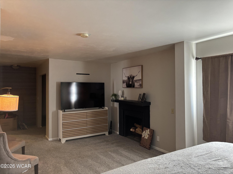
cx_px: 116
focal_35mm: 26
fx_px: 175
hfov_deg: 67.3
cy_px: 87
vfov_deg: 53.1
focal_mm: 5.96
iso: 320
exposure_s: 1/60
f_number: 1.6
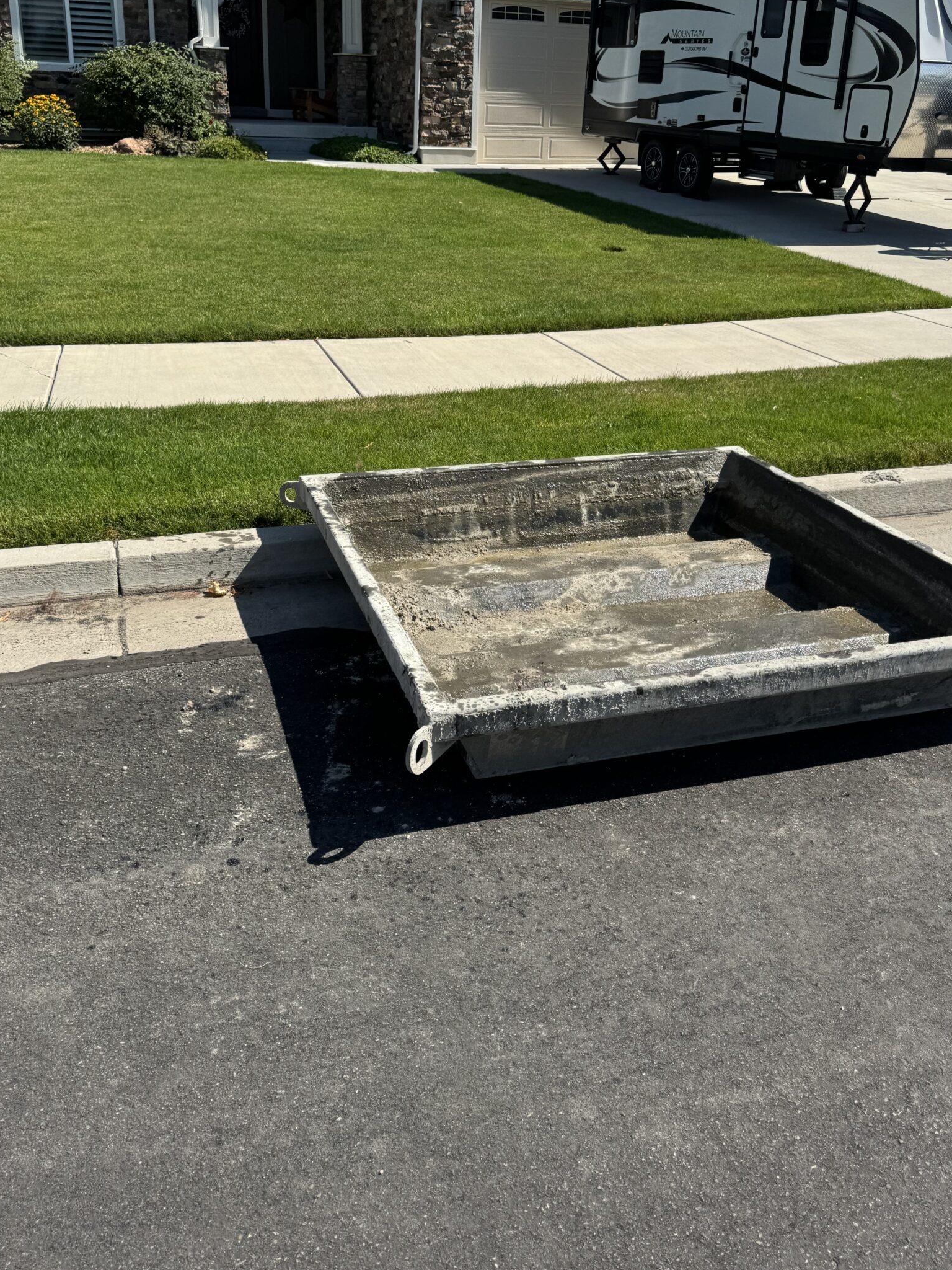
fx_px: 1100
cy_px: 504
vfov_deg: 59.4
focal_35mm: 30
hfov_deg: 46.8
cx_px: 472
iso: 80
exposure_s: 1/3597
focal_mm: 6.76
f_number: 1.78
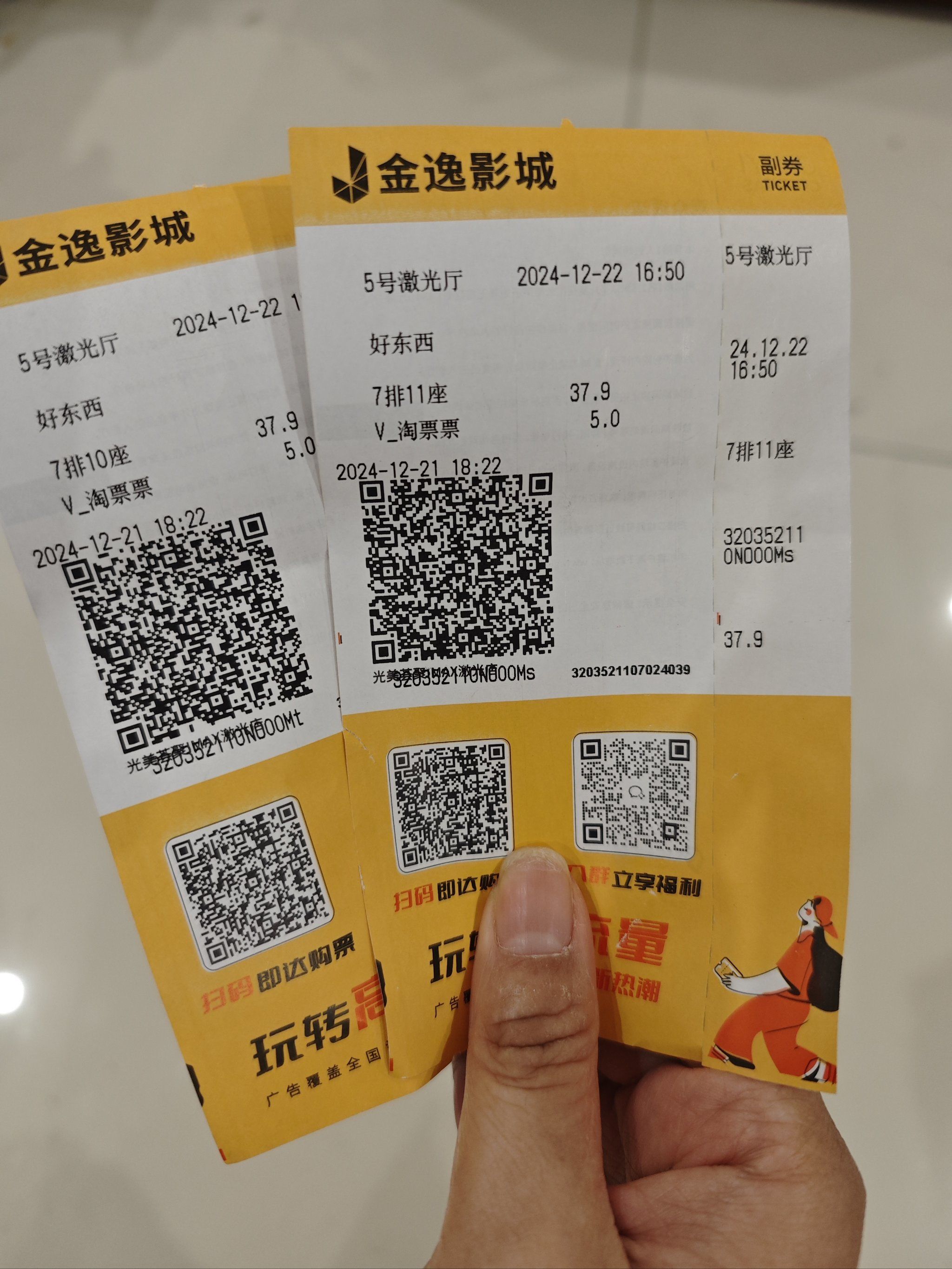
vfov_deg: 73.9
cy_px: 634
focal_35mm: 23
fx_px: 843
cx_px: 476
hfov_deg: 58.9
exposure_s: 1/50
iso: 500
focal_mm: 6.55
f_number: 1.6
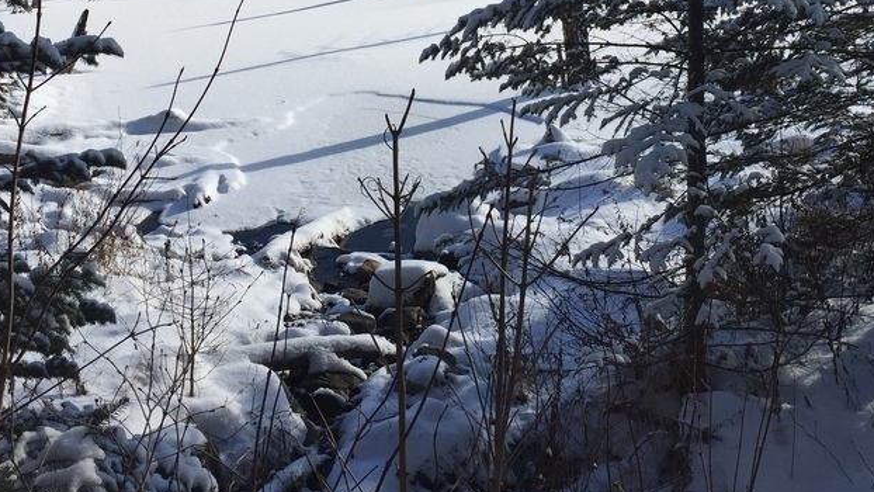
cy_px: 4
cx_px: 476
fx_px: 1205
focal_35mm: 52
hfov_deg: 39.8
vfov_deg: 22.2
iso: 32
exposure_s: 1/2639
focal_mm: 4.15
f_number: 2.2
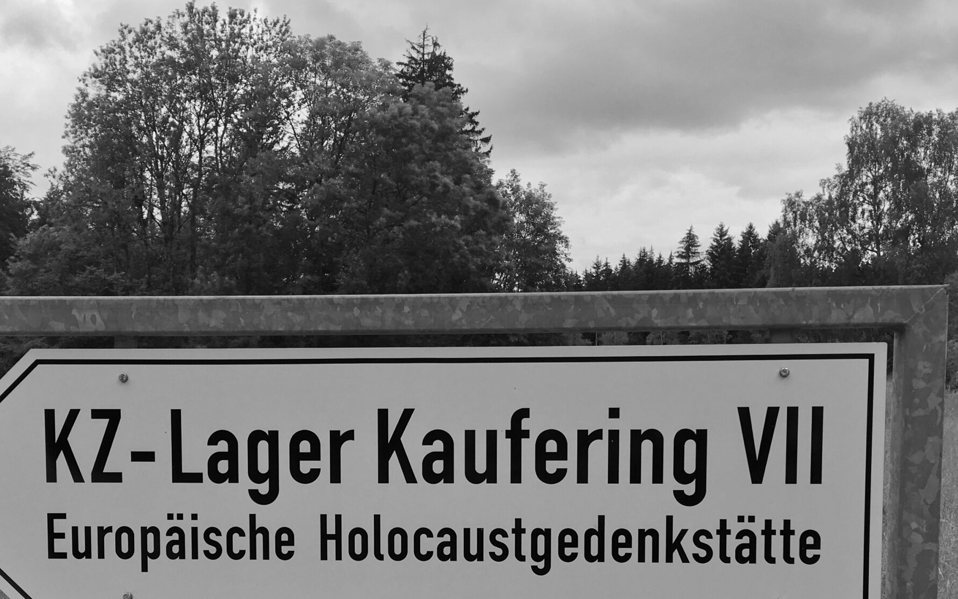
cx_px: 399
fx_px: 1149
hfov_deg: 45.1
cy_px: 503
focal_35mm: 44
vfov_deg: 28.4
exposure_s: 1/222
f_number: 2.2
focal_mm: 4.15
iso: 25
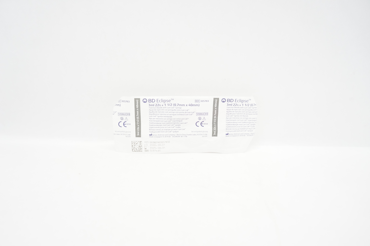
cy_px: 123
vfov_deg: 47.8
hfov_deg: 67.4
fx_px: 277
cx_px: 185
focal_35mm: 27
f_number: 5
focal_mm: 18
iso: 800
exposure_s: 1/80
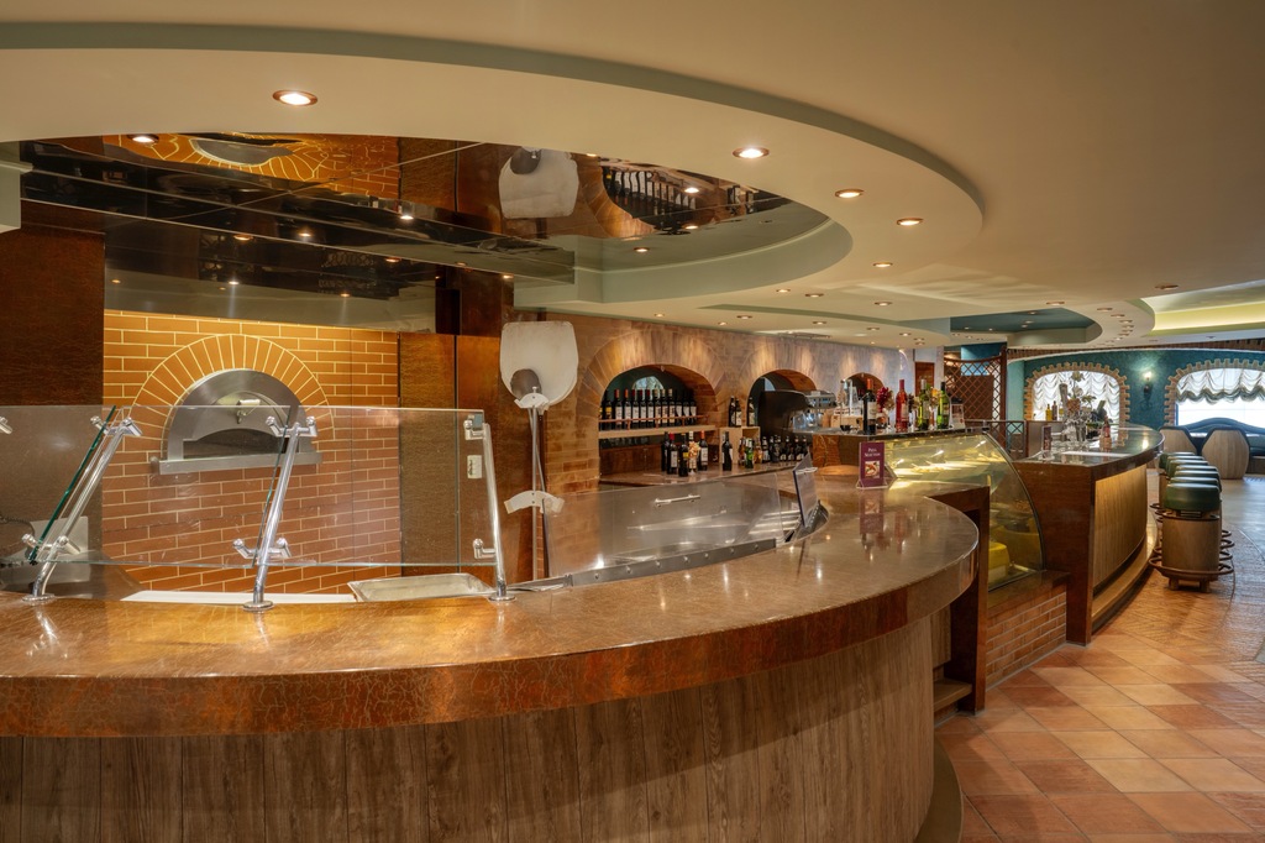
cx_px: 632
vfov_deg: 53.1
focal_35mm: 24
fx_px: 843
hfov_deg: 73.8
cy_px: 422
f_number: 11
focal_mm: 24
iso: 400
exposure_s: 1/2
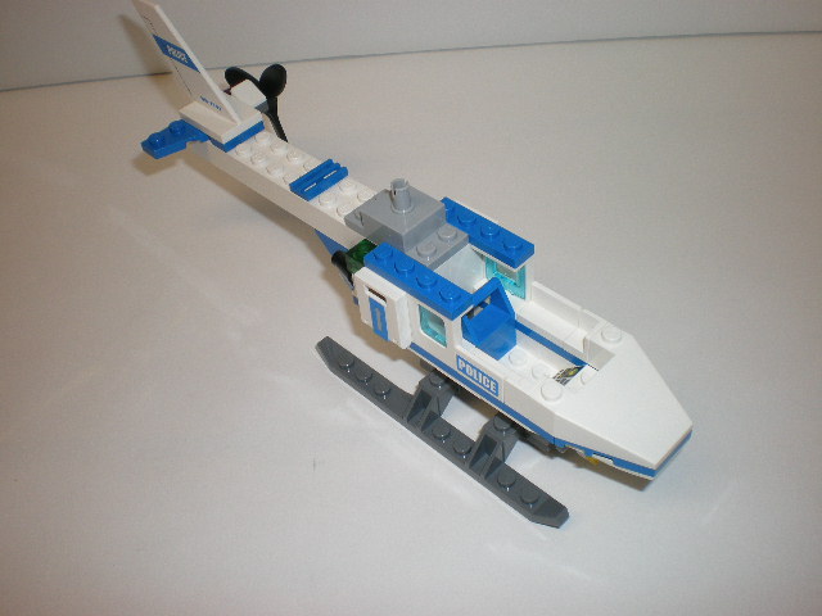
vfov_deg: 37.7
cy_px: 308
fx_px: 902
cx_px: 411
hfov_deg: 49.0
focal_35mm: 38
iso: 64
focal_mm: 6.3
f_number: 4.6
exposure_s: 1/36.2
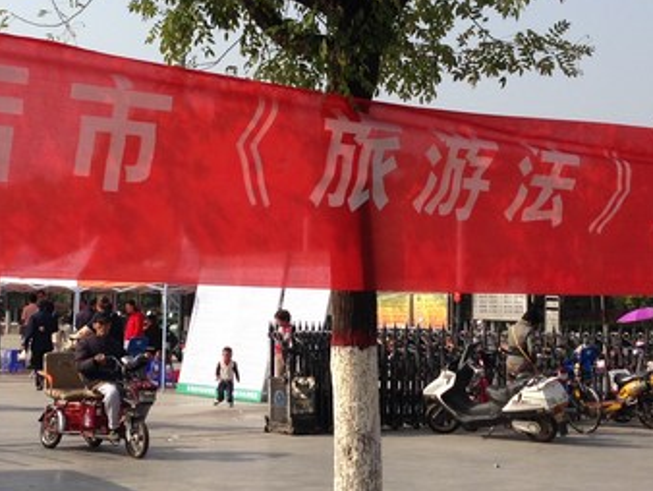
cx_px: 230
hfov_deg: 24.9
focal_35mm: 78
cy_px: 244
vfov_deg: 18.9
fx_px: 1472
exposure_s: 1/1427
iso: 50
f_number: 2.4
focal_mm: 4.12
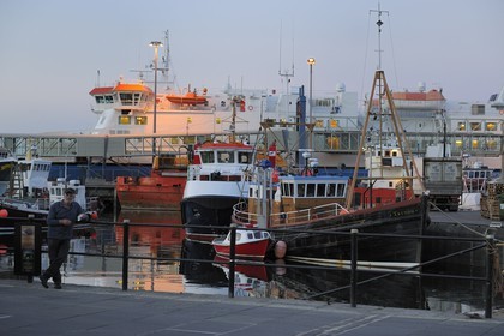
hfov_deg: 28.8
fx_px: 980
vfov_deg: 19.5
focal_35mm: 70
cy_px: 168
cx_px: 252
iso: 400
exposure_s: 1/60
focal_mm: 70
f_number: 3.5
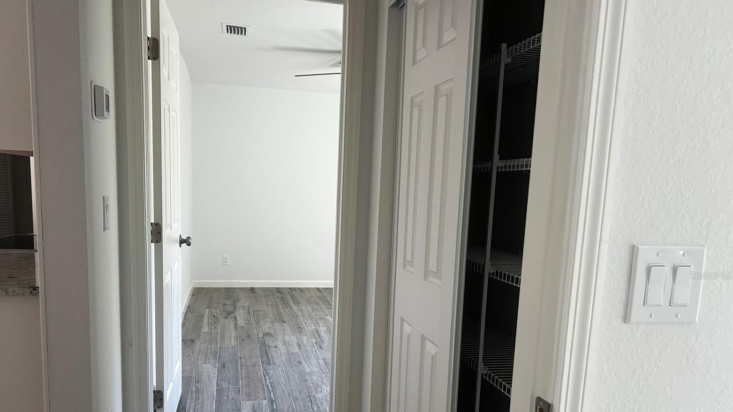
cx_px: 359
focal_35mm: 29
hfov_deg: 66.1
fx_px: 564
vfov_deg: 39.7
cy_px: 275
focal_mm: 5.7
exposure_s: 1/119
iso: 125
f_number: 1.5
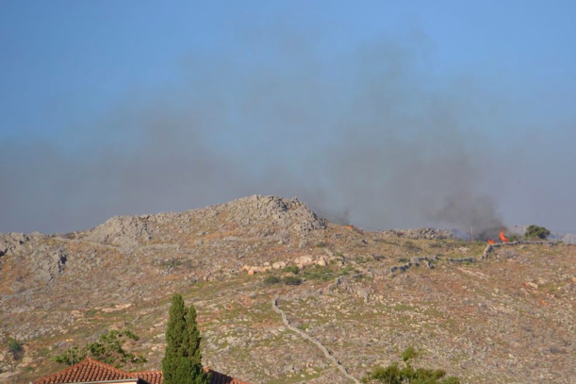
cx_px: 375
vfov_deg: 3.5
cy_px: 243
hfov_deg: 5.2
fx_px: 6286
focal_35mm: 393
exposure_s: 1/2000
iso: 400
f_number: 6.3
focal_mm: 200
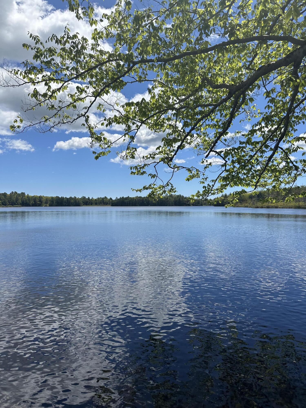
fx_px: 283
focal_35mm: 24
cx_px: 153
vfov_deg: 71.6
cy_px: 204
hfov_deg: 56.8
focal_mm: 6.86
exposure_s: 1/7042
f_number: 1.78
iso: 80
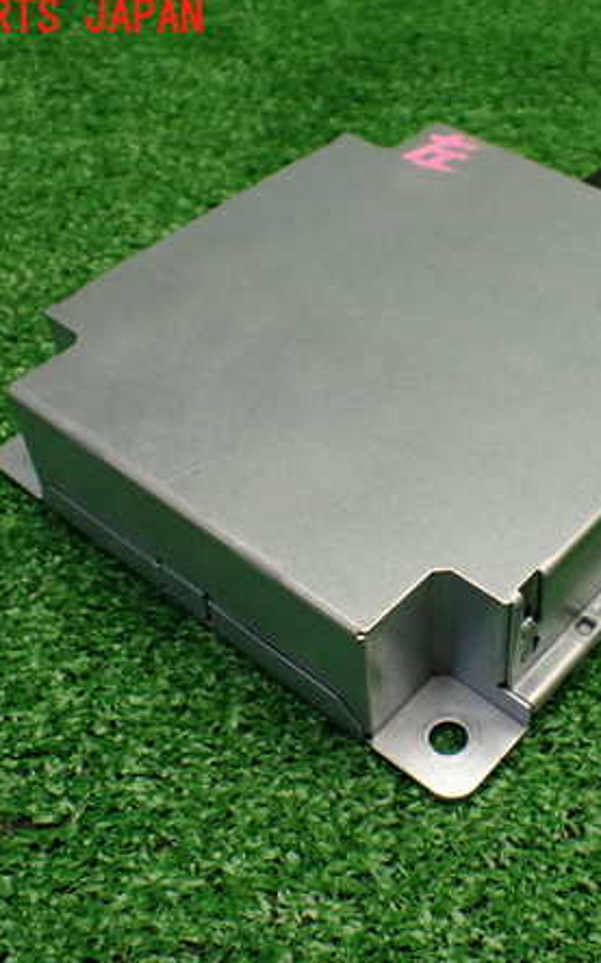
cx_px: 460
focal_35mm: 43
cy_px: 479
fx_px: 1128
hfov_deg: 29.3
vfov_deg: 46.2
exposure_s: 1/125
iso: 320
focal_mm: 5.4
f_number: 2.3
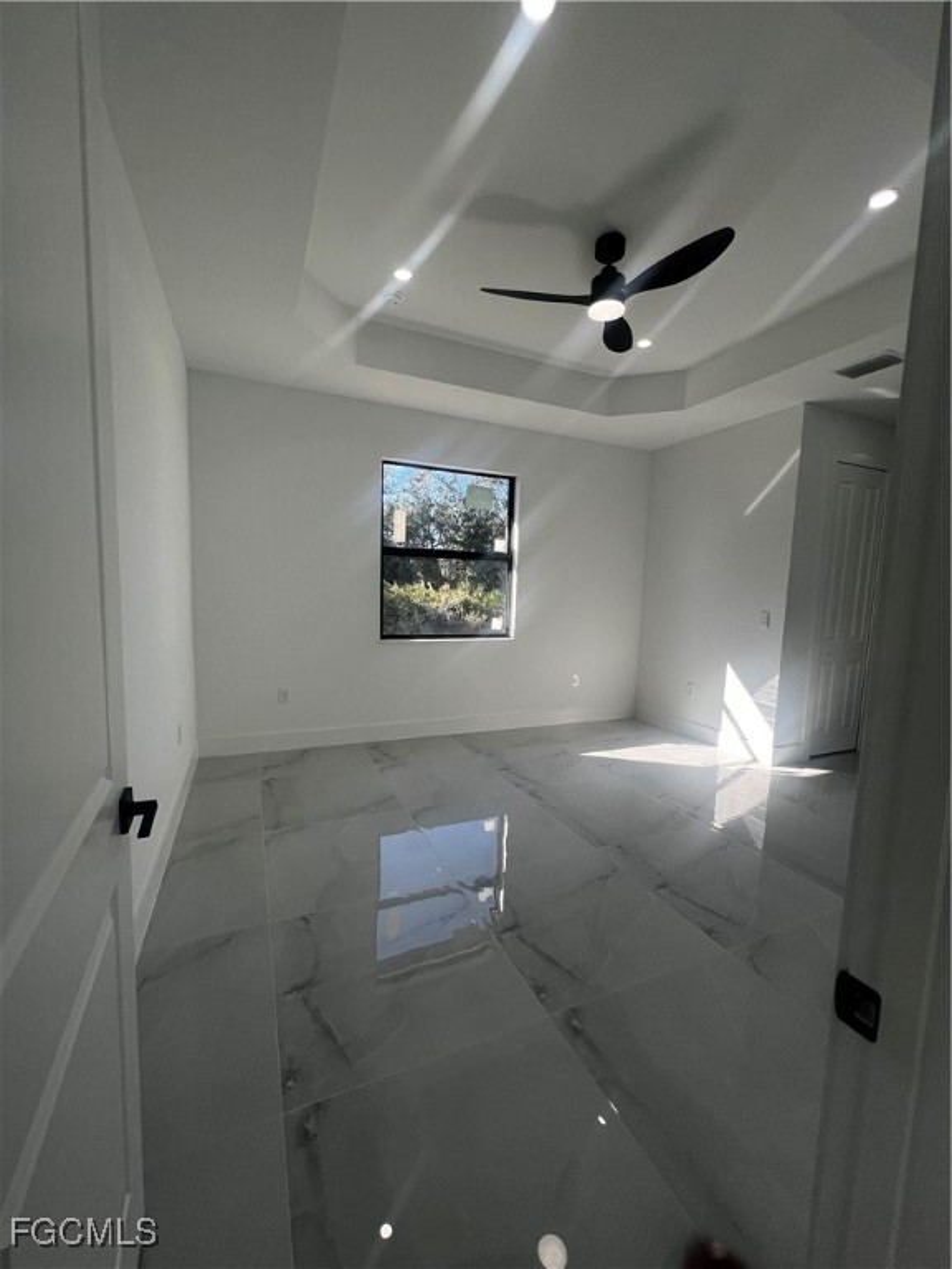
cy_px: 634
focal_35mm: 13
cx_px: 476
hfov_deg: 89.9
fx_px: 477
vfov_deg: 106.2
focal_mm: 1.57
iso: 32
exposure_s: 1/292
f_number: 1.8
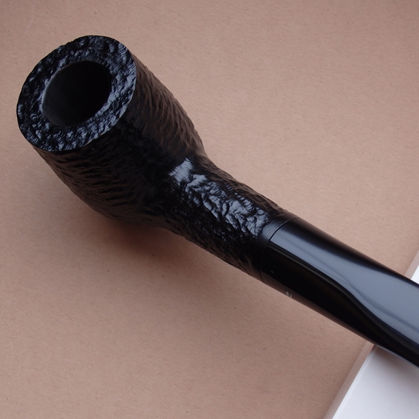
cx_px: 243
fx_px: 1082
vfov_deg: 21.9
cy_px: 208
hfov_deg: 21.9
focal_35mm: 79
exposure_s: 1/10
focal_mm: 11.9
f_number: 4.4
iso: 125
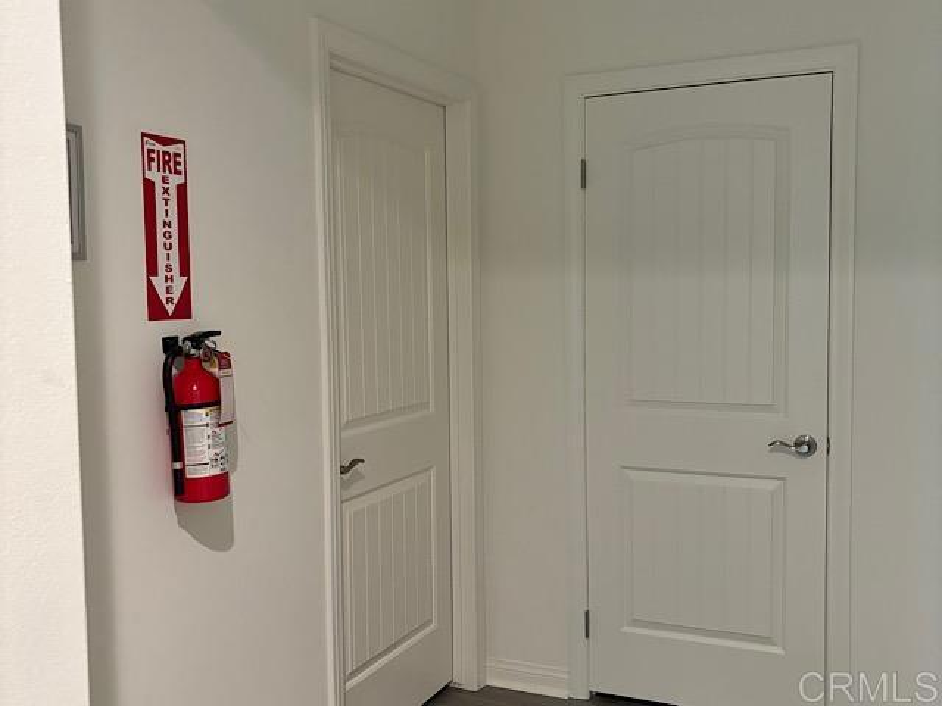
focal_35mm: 26
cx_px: 471
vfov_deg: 53.1
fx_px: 708
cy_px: 353
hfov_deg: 67.3
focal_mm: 5.96
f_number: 1.6
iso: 500
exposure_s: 1/60
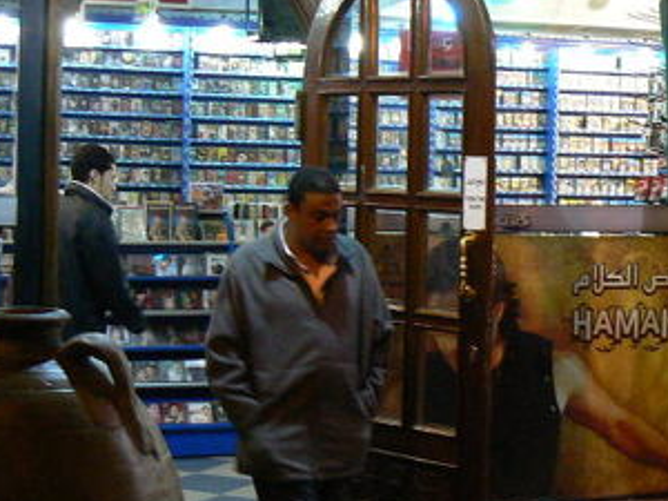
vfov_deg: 18.8
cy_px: 164
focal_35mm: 78
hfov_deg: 25.0
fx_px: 1505
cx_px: 407
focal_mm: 6
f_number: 2.8
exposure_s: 1/25
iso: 200
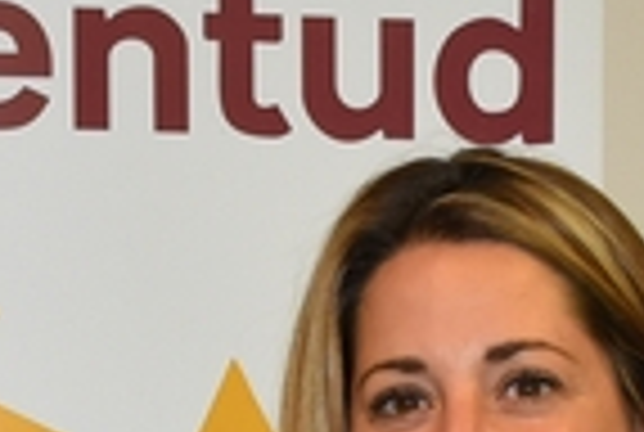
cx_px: -9
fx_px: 5414
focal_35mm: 302
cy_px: 850
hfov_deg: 6.8
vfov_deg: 4.5
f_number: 4.5
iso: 800
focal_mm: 32
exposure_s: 1/80
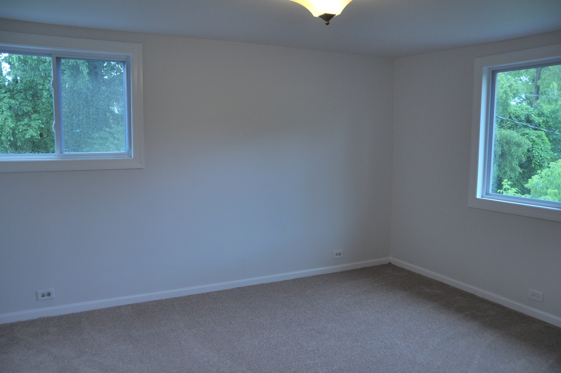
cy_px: 186
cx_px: 280
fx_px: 467
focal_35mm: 30
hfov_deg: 62.0
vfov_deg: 43.5
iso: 640
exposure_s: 1/125
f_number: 3.5
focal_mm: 20
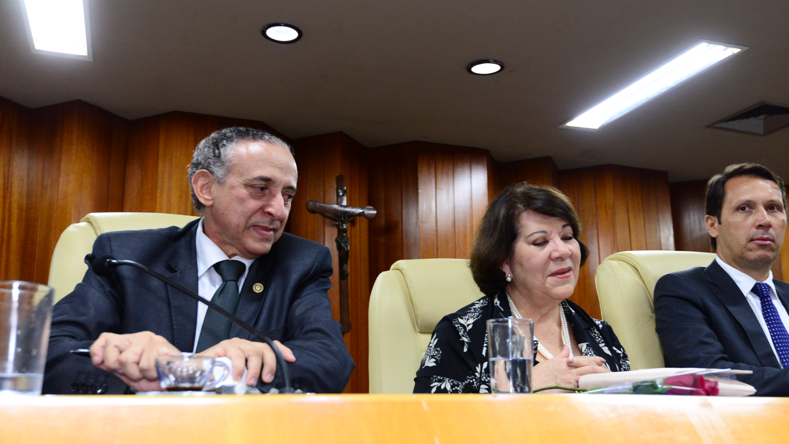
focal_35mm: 37
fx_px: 774
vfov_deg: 31.9
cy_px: 257
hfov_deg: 54.0
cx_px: 396
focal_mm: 35
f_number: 5
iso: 2500
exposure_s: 1/60
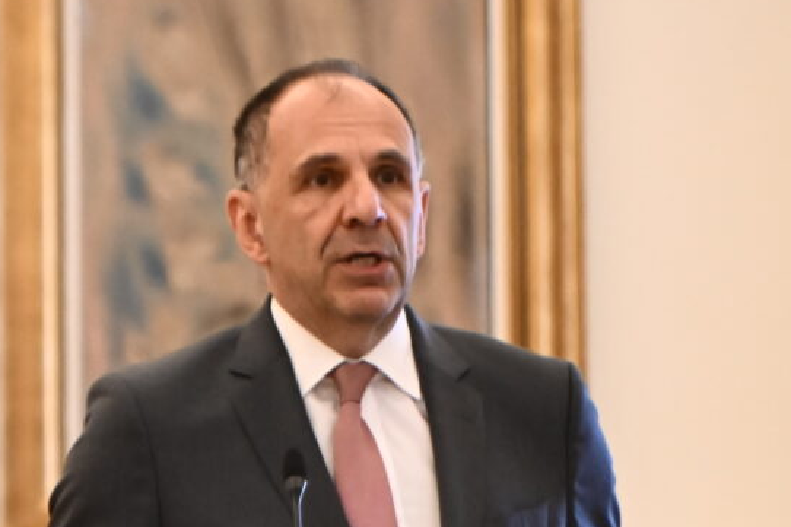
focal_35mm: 432
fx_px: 9489
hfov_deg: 4.8
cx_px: 20
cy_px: 458
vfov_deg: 3.2
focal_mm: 130
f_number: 2.8
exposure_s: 1/320
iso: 2500
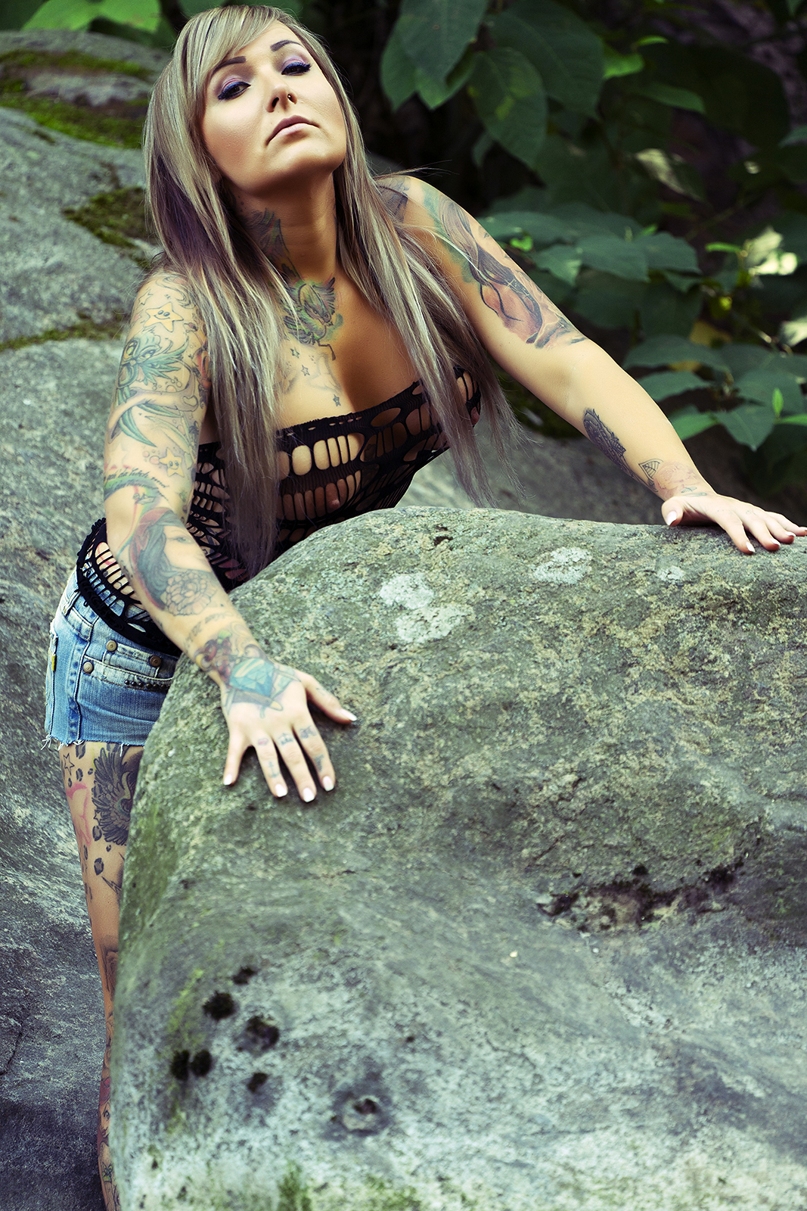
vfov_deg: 5.3
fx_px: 13043
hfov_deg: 3.5
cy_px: 606
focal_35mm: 388
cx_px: 404
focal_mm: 388
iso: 200
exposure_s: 1/125
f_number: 5.6
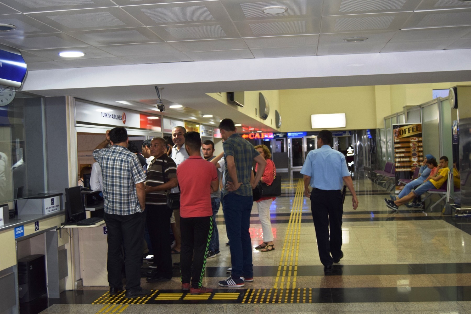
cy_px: 157
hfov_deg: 43.6
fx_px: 589
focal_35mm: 45
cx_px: 236
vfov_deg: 29.9
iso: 800
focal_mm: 30
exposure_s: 1/80
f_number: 4.5
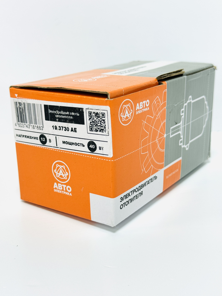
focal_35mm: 48
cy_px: 148
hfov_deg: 30.3
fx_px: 410
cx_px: 111
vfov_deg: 39.7
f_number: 1.78
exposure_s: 1/100
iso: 64
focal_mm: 6.76
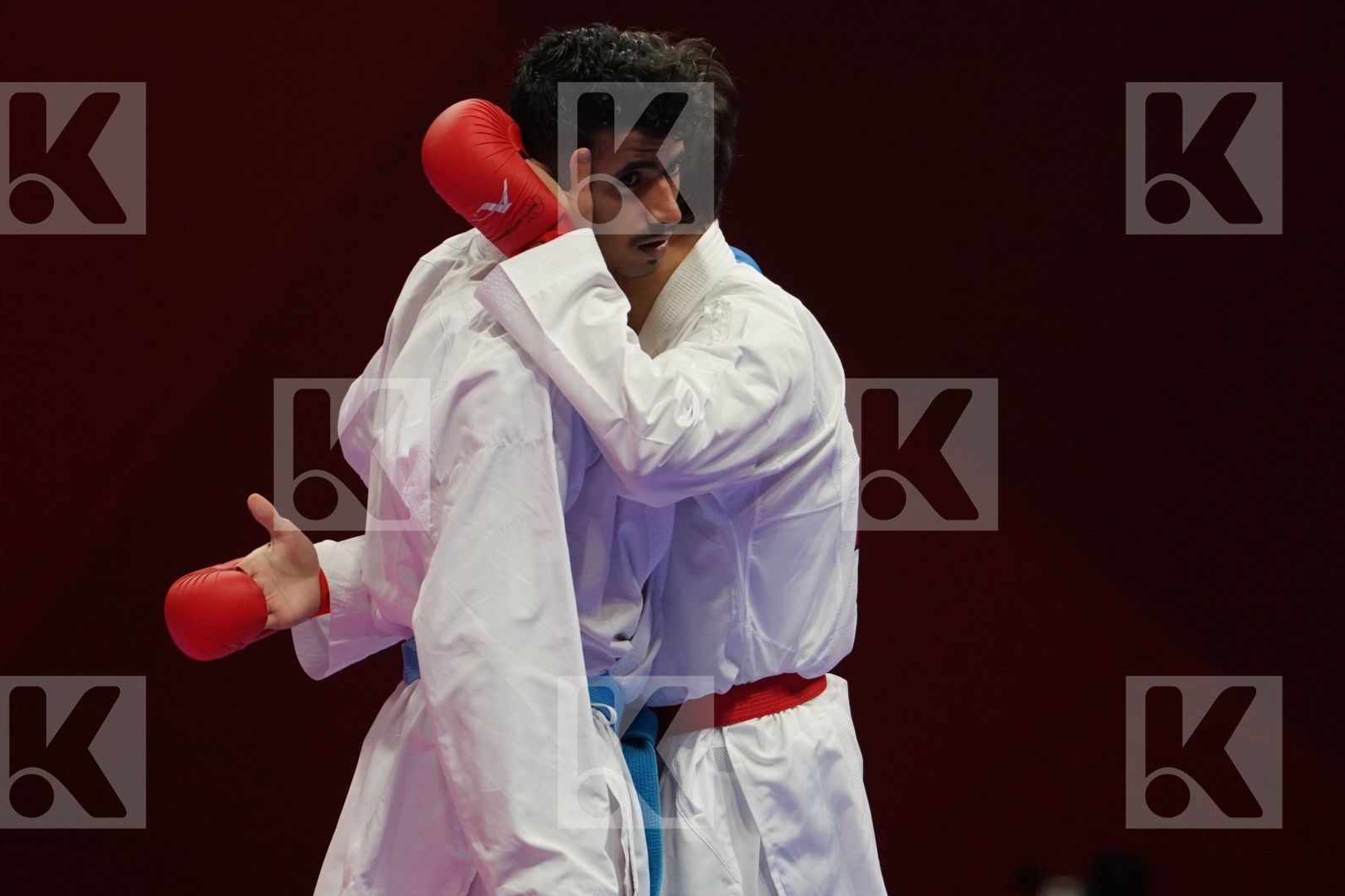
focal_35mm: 471
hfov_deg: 4.4
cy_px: 455
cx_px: 636
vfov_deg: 2.9
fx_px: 17596
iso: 2000
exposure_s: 1/1000
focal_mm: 280
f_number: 4
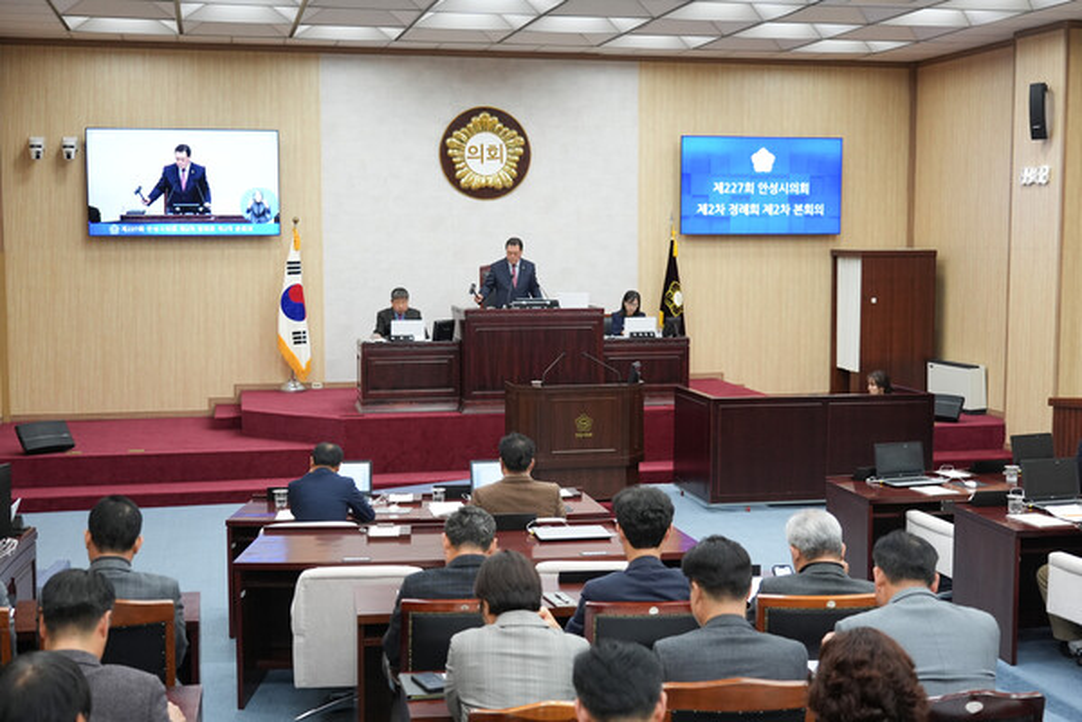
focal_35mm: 43
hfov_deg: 45.4
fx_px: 1292
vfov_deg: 31.2
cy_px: 361
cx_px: 541
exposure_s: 1/200
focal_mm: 43
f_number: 4
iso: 2000
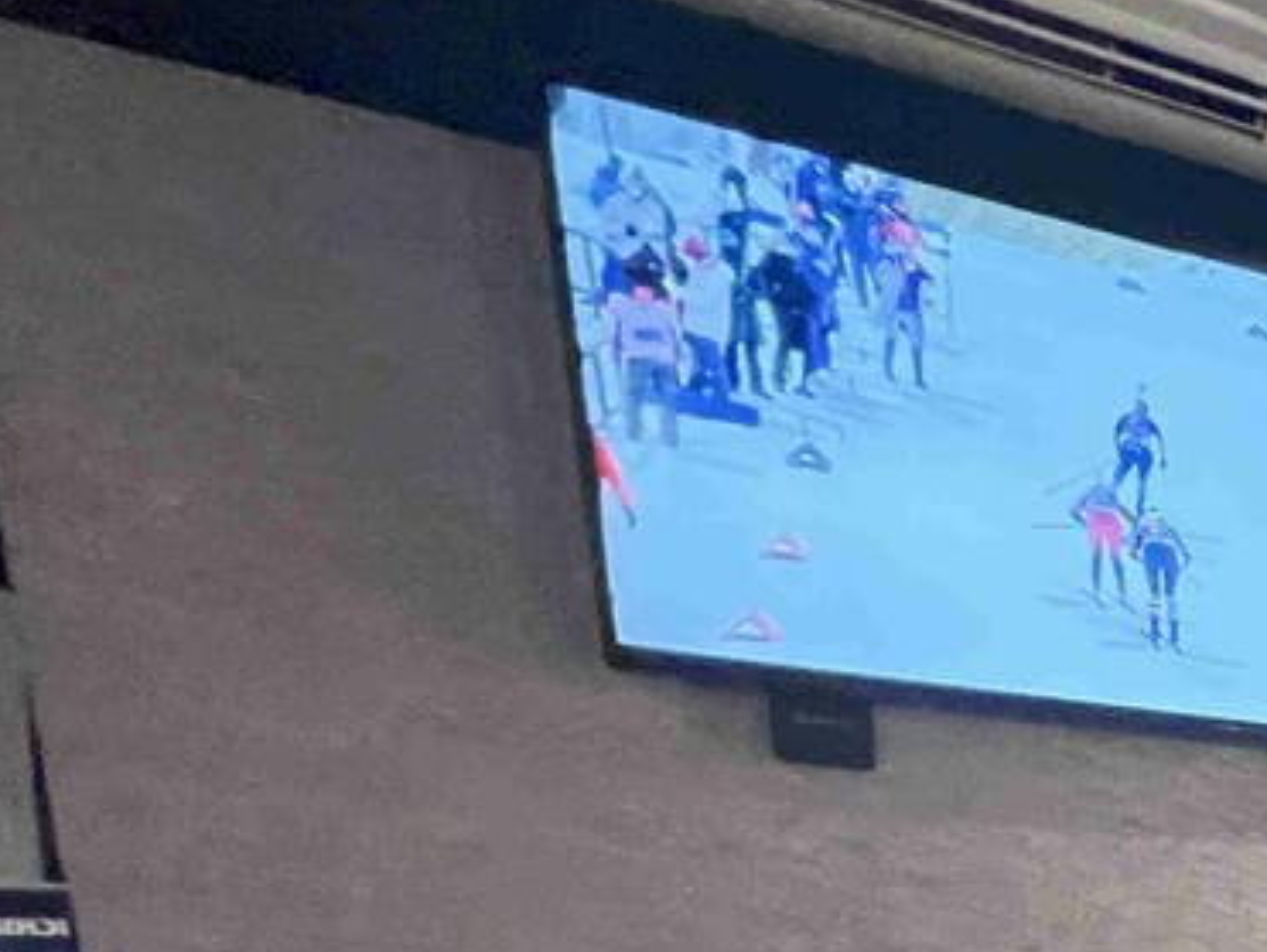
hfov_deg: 26.7
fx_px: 1539
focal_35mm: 42
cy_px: 1358
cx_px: 2015
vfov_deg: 26.7
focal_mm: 1.57
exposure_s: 1/60
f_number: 1.8
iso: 500
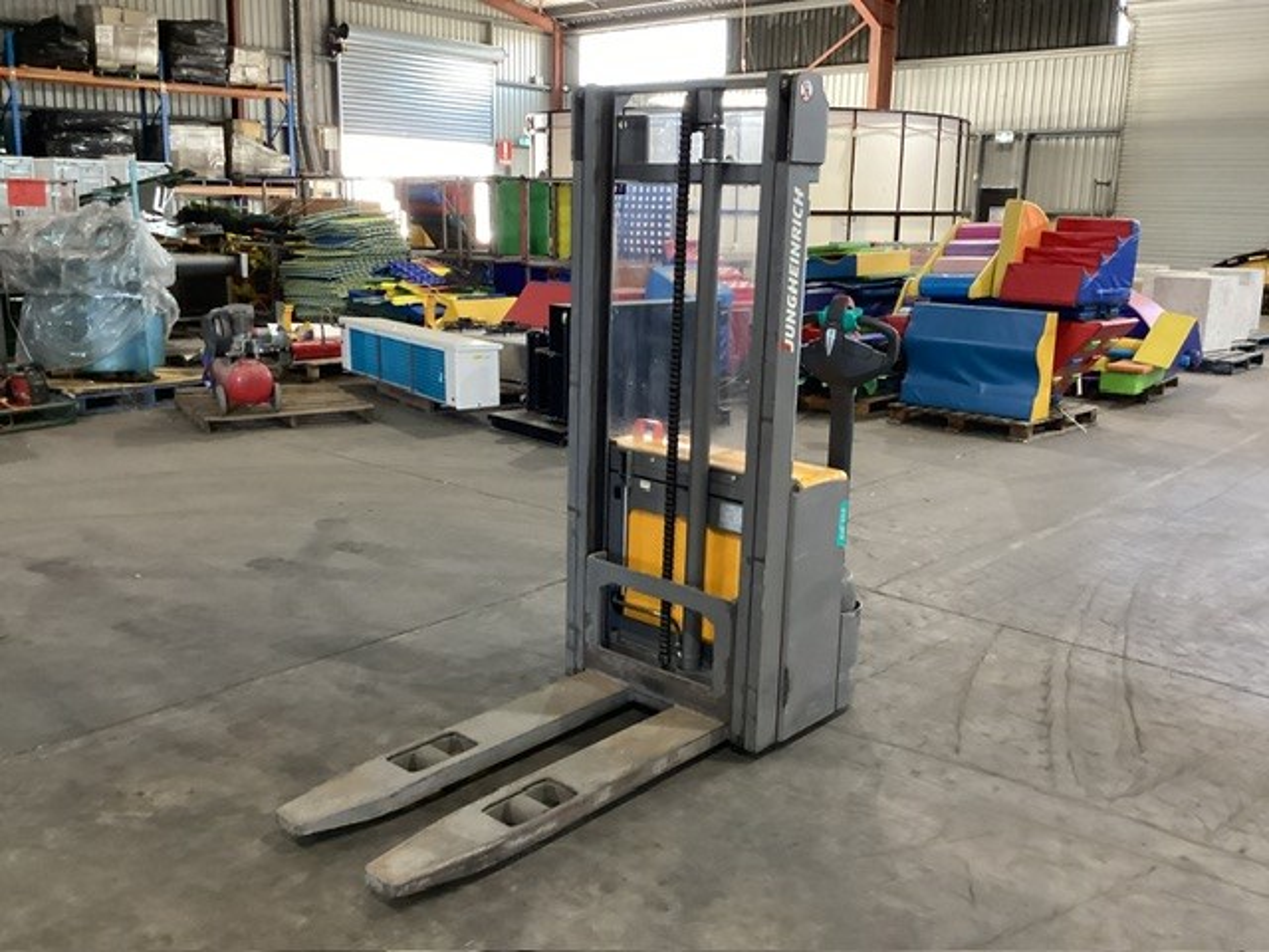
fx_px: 1136
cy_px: 476
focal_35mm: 31
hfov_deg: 58.4
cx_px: 634
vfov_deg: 45.4
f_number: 2.4
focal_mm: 3.3
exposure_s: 1/50
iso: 320
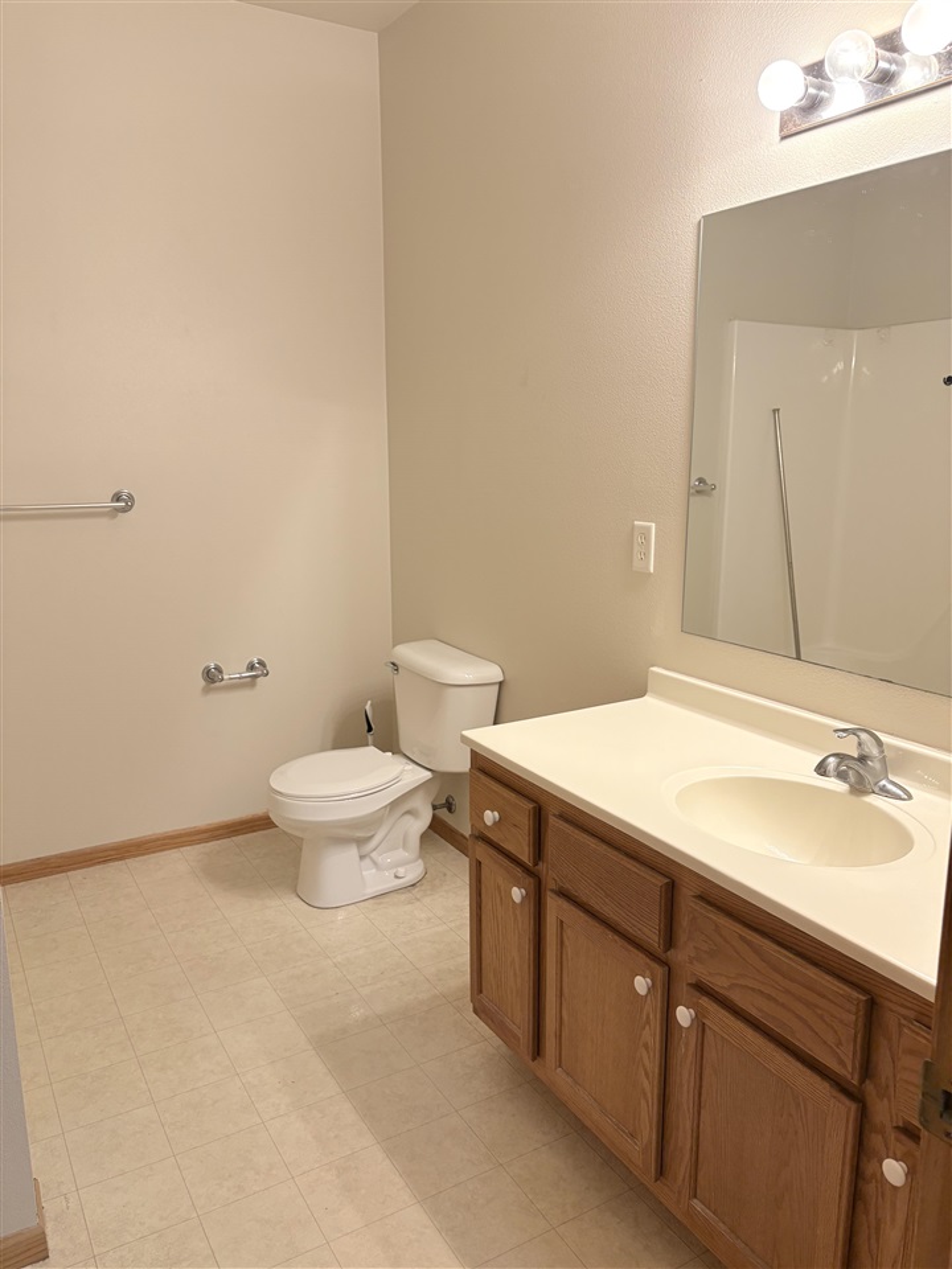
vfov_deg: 67.3
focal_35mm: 26
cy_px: 634
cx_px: 476
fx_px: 953
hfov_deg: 53.1
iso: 125
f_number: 1.6
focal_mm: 5.96
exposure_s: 1/60
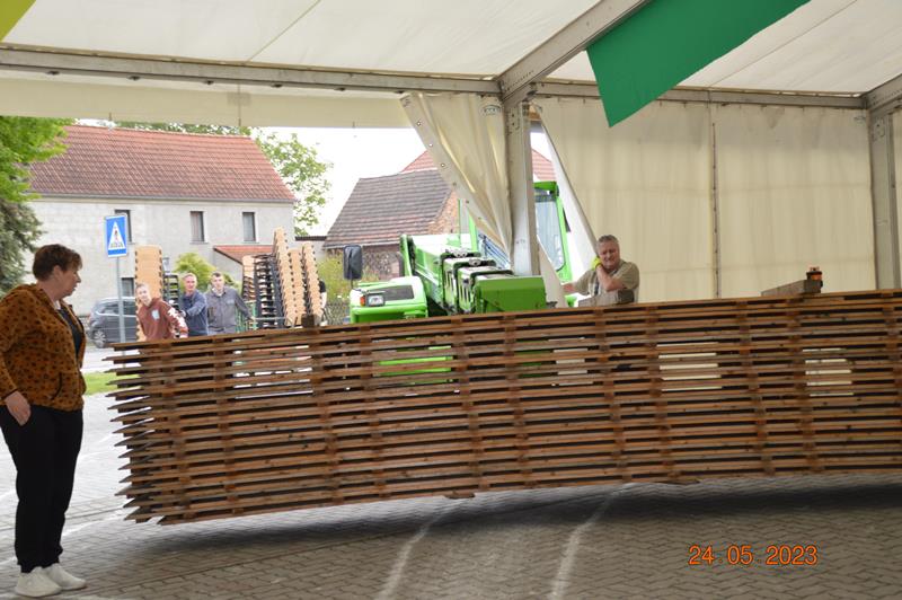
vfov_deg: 23.7
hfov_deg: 35.1
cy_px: 300
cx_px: 451
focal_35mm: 57
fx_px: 1427
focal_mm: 38
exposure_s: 1/125
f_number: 4.5
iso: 160
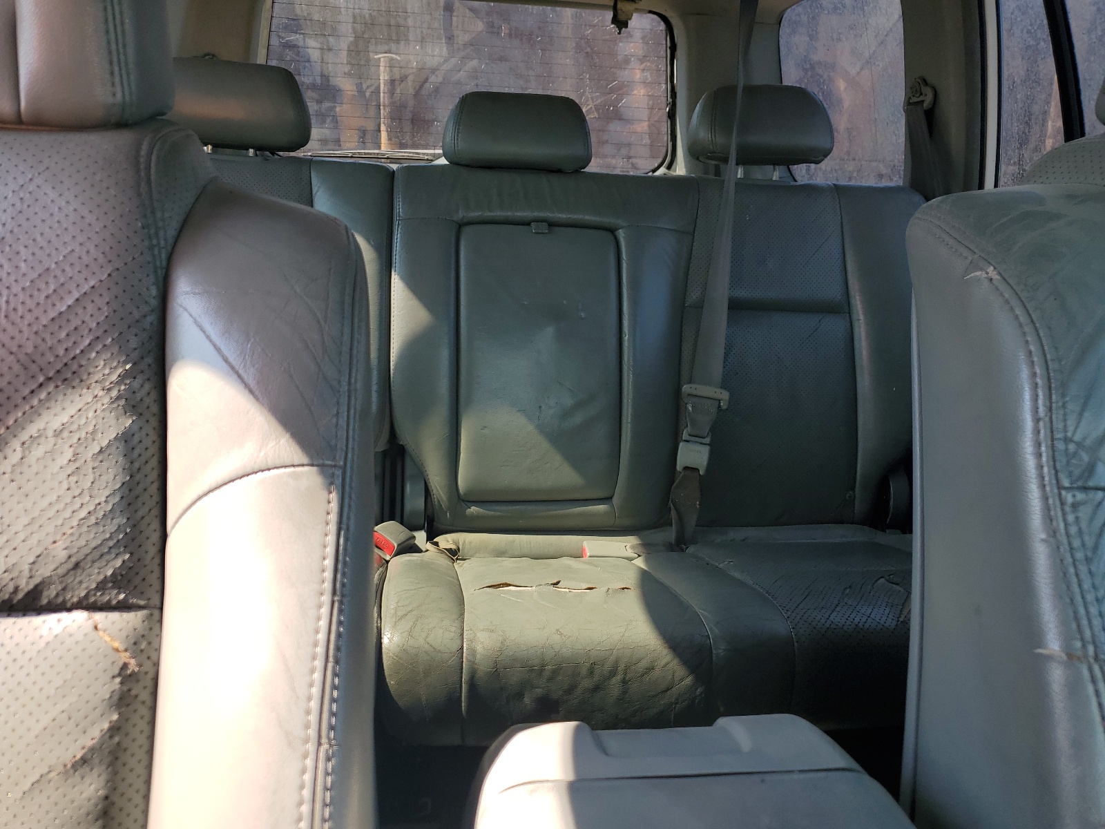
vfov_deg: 53.1
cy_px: 414
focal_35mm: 26
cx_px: 552
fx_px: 830
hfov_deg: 67.3
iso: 50
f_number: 1.5
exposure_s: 1/385
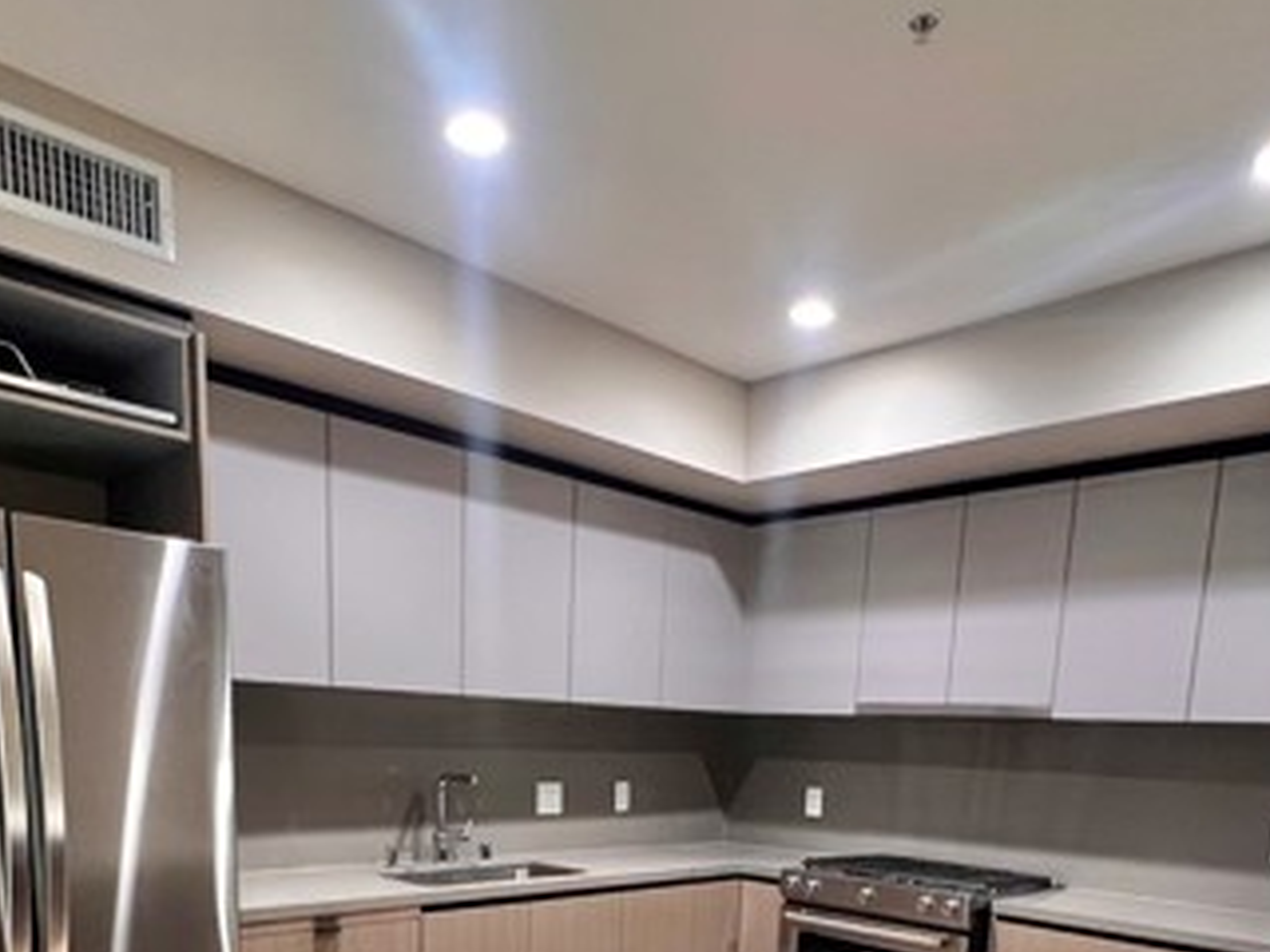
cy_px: 920
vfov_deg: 45.9
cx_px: 627
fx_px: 954
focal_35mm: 26
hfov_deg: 67.3
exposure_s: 1/60
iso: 400
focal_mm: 1.57
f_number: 1.8
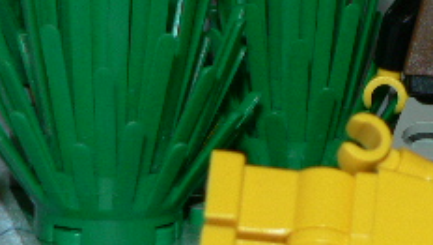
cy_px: 39
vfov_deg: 6.2
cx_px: 543
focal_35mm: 195
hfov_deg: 10.8
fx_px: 2241
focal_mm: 10.9
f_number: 3.2
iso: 100
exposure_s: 1/60
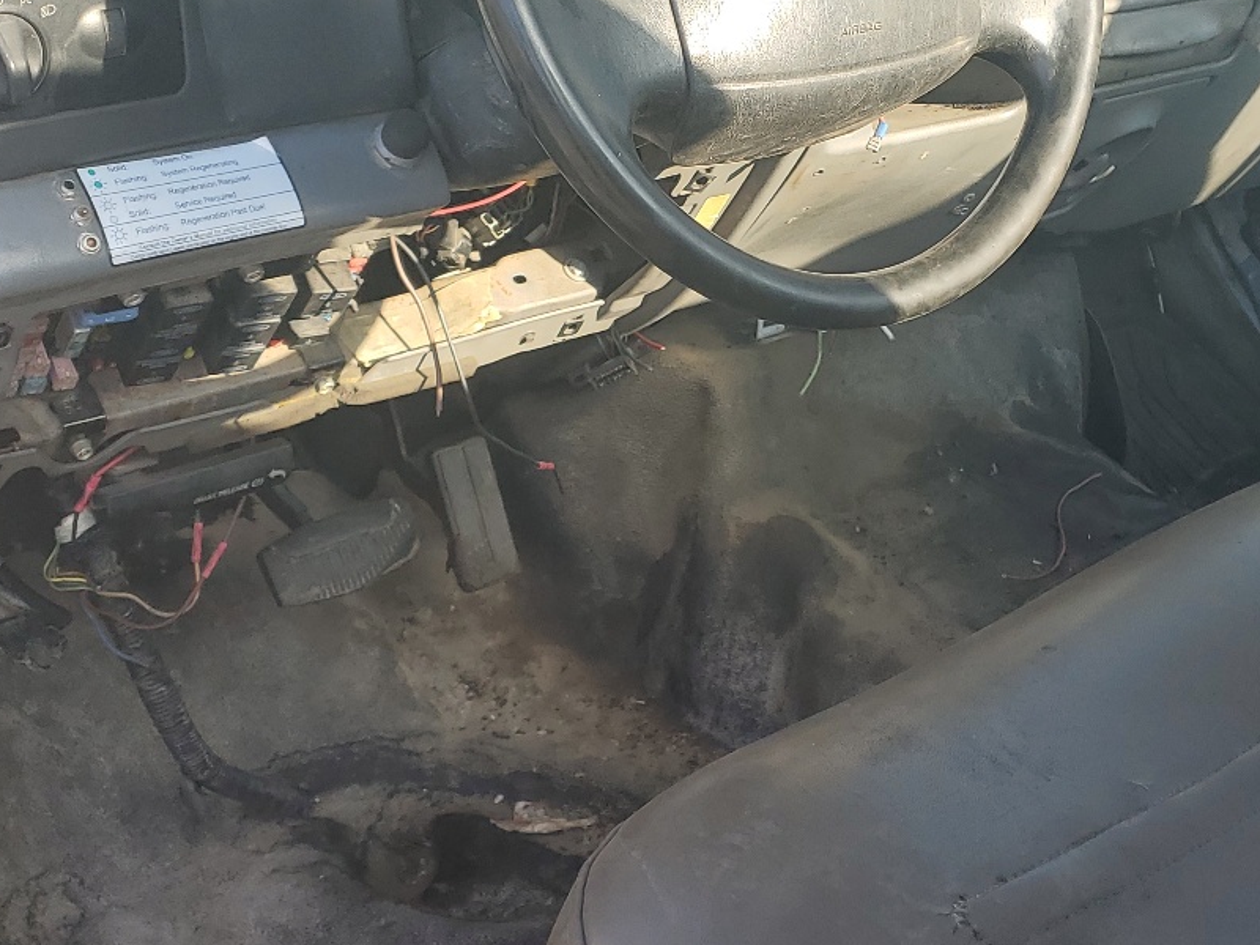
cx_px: 784
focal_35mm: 52
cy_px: 391
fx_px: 1893
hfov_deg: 36.6
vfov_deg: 28.0
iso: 50
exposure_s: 1/500
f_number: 1.5
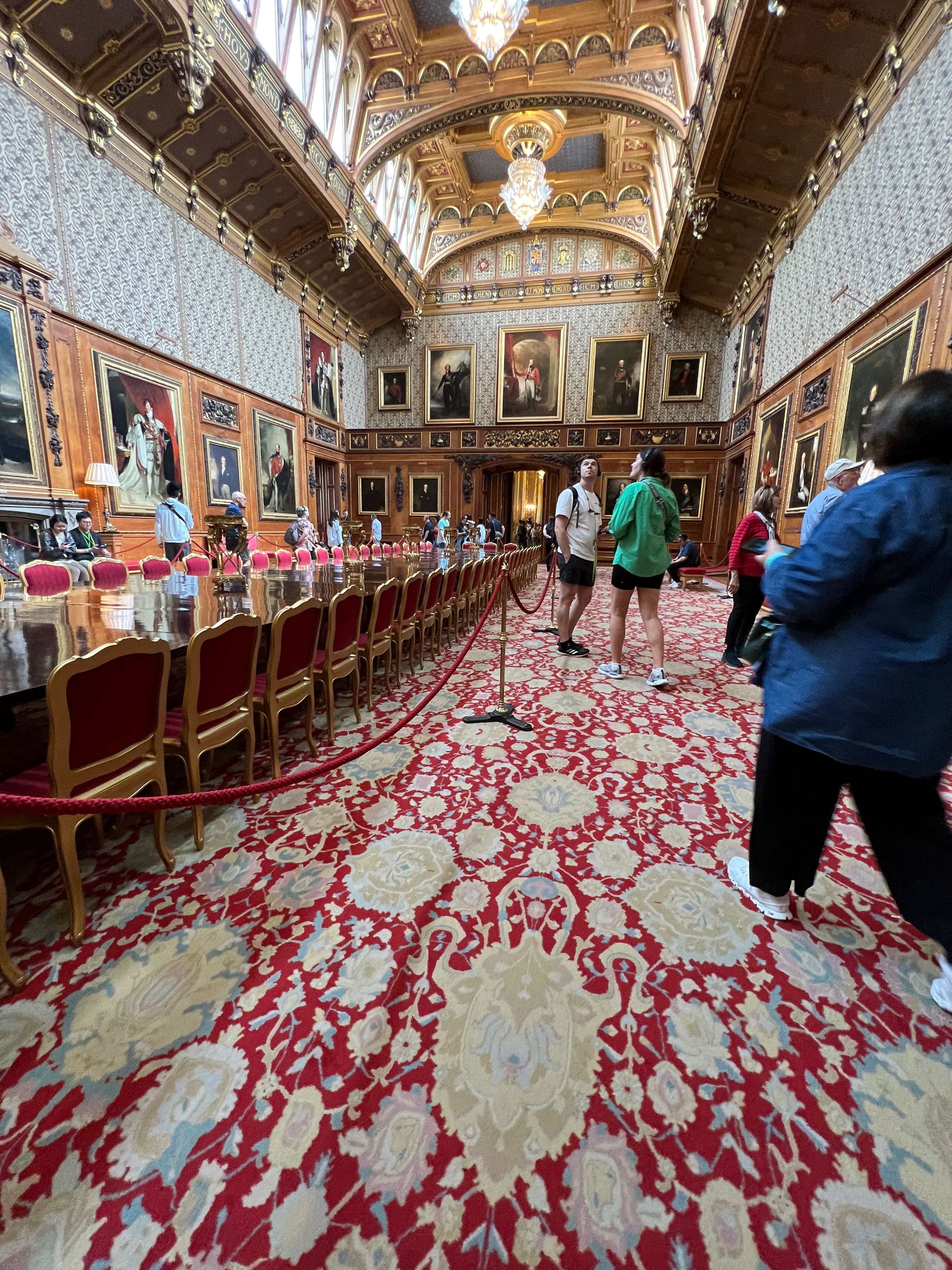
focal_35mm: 13
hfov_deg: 89.9
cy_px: 635
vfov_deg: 106.2
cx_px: 476
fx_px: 477
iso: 320
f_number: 1.8
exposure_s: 1/50
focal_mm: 1.57
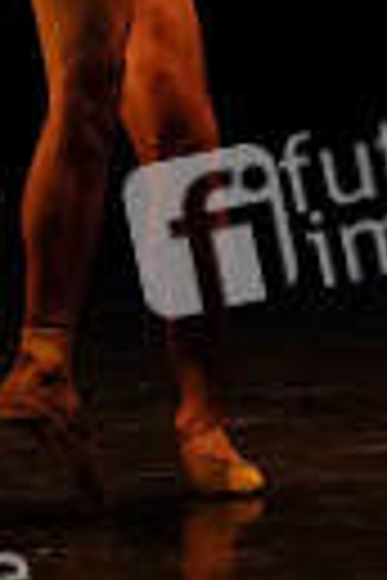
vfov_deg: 2.4
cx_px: -54
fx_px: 13737
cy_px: -13
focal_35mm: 852
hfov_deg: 1.6
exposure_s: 1/250
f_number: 6.3
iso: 6400
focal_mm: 275
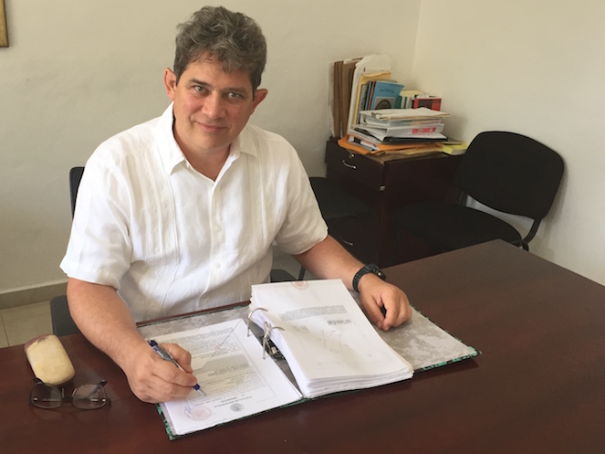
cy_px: 200
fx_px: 612
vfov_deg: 40.6
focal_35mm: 35
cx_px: 255
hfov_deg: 52.4
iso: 40
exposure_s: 1/30
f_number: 2.2
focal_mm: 4.15
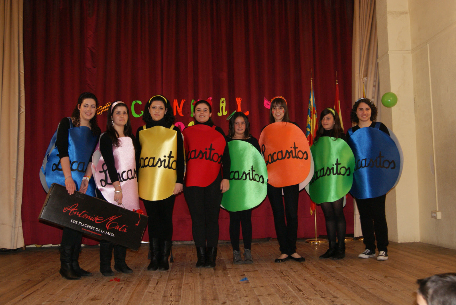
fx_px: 495
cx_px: 228
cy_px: 152
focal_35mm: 39
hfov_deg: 49.5
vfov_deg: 34.3
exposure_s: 1/60
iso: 400
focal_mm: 26
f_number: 5.6
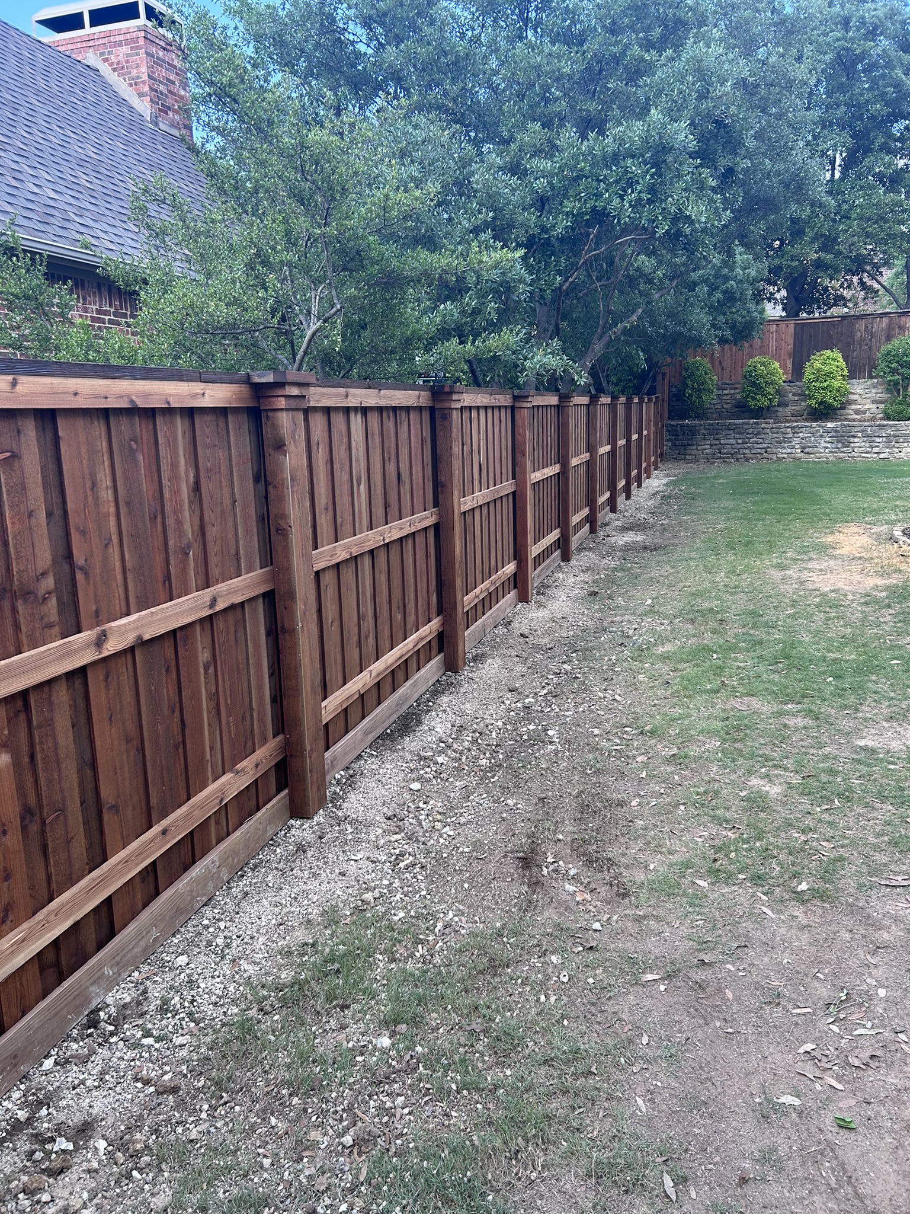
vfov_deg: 67.3
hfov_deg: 53.1
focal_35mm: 26
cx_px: 455
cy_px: 607
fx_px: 911
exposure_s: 1/339
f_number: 1.5
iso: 50
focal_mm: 5.7
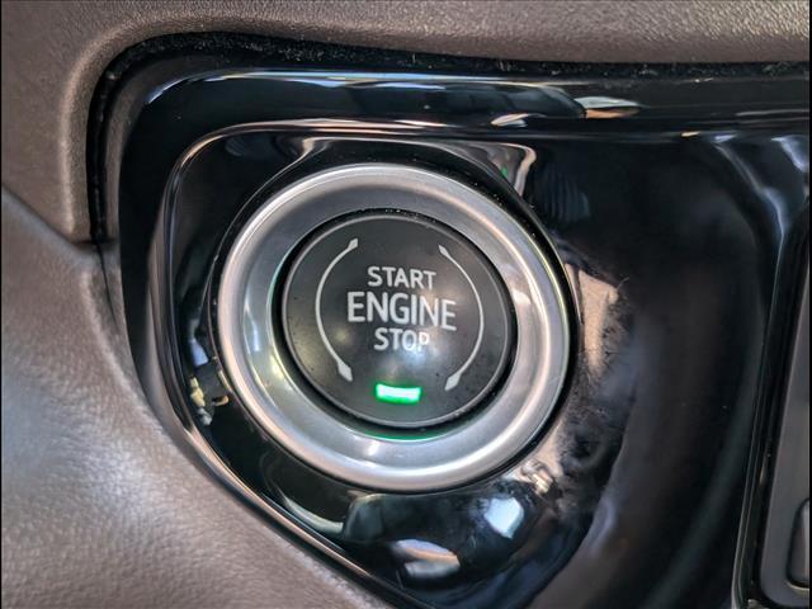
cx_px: 406
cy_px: 304
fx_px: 1149
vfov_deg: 29.7
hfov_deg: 38.9
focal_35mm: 49
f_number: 1.68
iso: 352
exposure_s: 1/167
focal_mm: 6.9
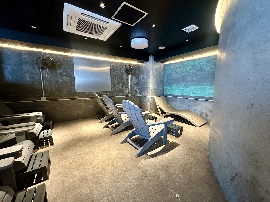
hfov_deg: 102.1
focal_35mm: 14
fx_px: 109
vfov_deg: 85.7
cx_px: 135
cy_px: 101
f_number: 2.2
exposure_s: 1/60
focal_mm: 2.22
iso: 640
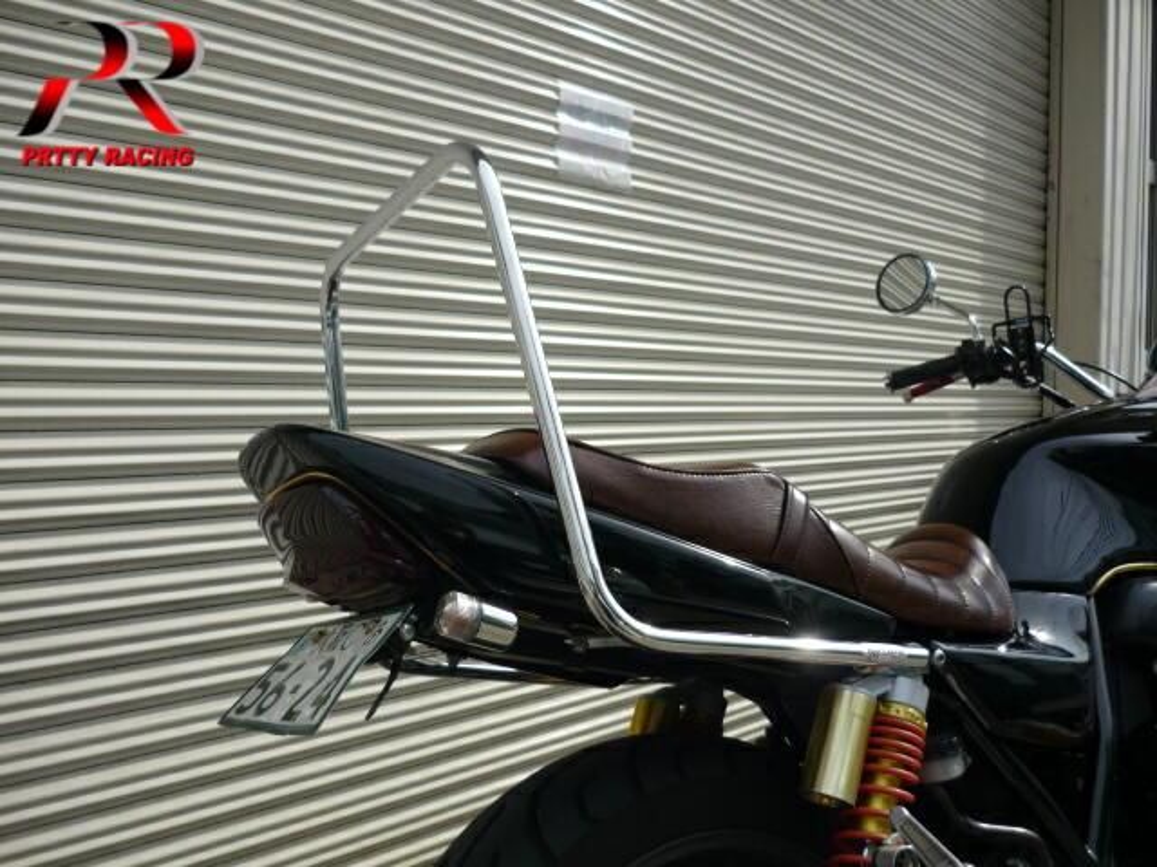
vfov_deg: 42.9
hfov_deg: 55.4
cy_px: 434
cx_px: 578
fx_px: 1103
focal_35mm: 33
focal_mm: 5.5
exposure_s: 1/200
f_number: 8
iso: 100
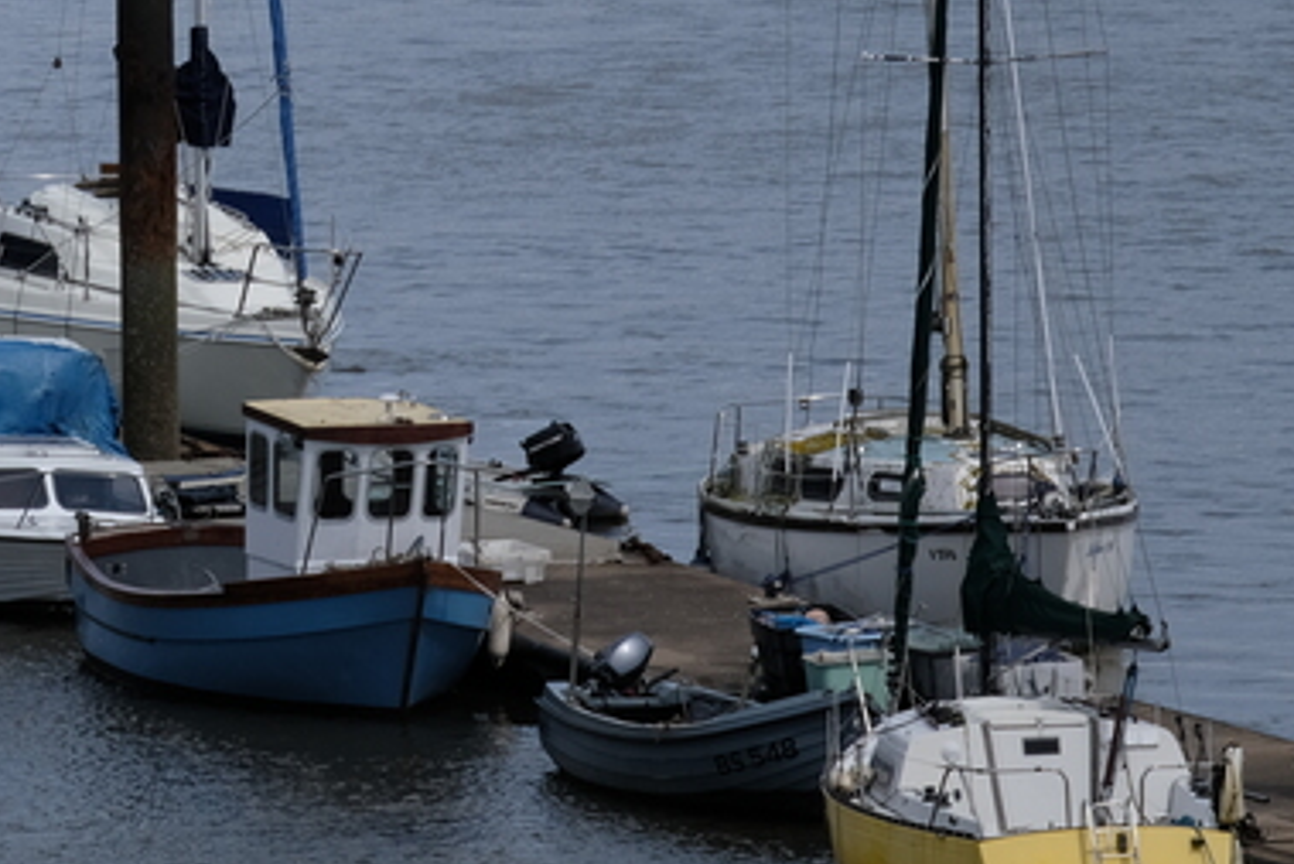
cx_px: 7
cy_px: -26
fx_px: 52856
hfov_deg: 1.4
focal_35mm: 1470
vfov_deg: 0.9
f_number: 6.3
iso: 200
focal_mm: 362.7
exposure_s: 1/1000
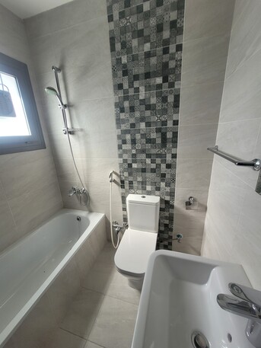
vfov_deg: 106.2
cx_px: 130
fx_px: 131
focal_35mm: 13
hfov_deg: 89.9
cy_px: 174
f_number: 2.2
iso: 64
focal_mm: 1.74
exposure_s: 1/60
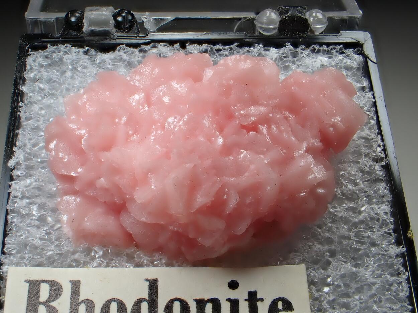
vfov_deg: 25.2
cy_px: 156
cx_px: 209
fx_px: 701
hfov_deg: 33.2
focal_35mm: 58
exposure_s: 1/500
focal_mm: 10.35
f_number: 5
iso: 100
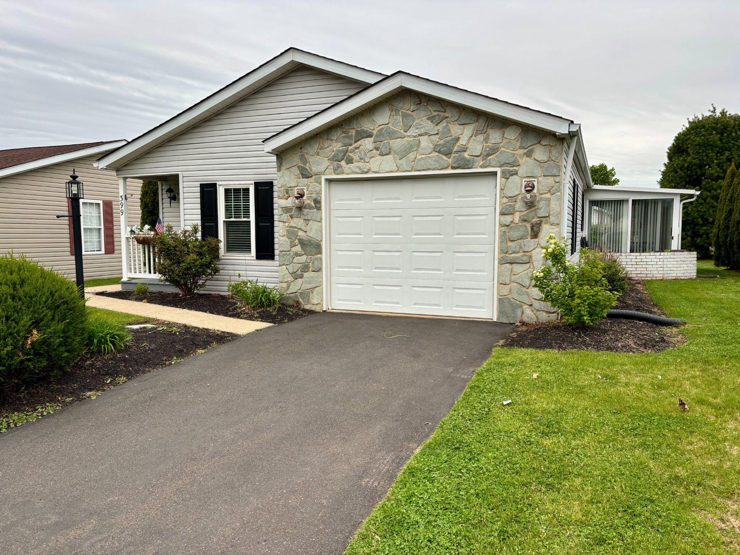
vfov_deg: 53.1
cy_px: 278
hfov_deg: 67.3
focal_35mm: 26
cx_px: 370
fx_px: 556
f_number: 1.6
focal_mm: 5.96
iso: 50
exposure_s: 1/460
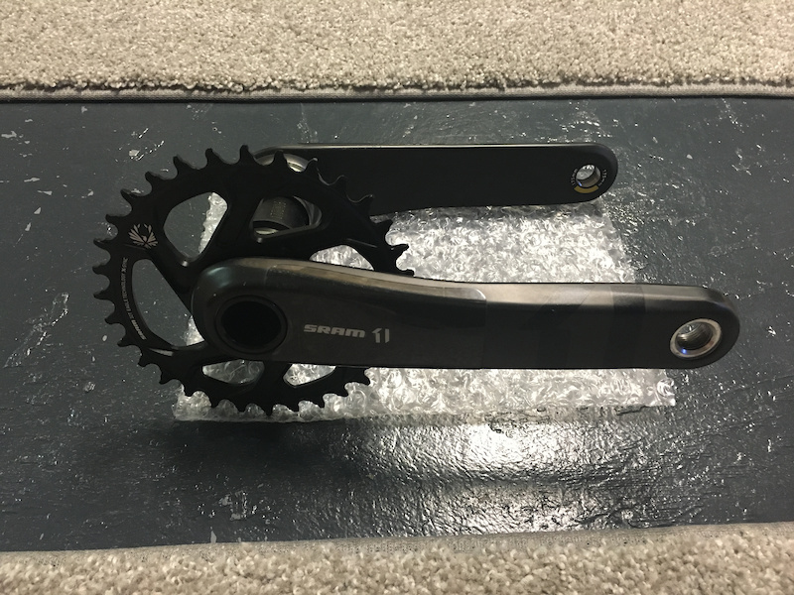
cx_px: 397
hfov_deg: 61.7
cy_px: 298
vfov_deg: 48.2
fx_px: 665
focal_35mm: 29
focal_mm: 4.15
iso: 200
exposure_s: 1/15
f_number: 2.2
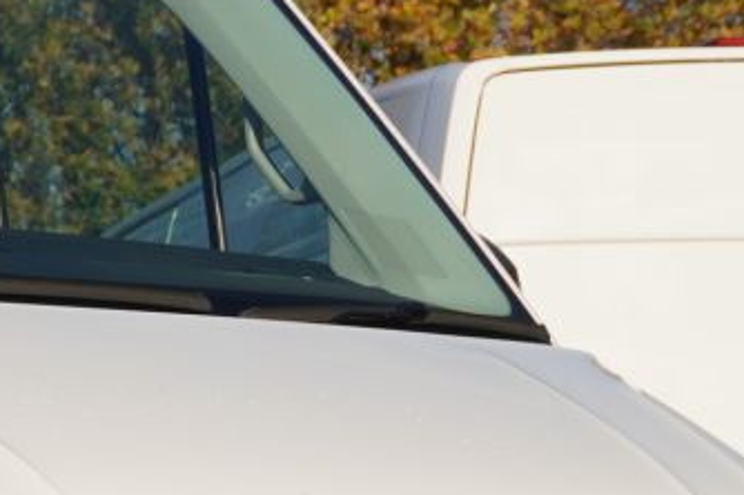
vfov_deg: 4.4
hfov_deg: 6.6
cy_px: 555
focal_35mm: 309
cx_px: -452
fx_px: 6388
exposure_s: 1/200
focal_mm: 43
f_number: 6.7
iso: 100
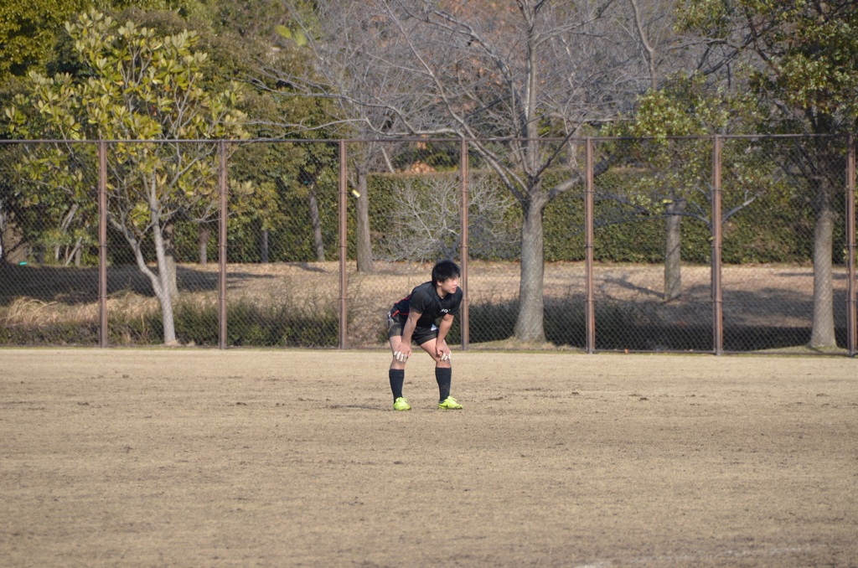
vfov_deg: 4.6
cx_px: 429
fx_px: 7134
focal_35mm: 300
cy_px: 284
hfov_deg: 6.9
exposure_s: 1/500
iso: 200
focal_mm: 200
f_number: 5.6
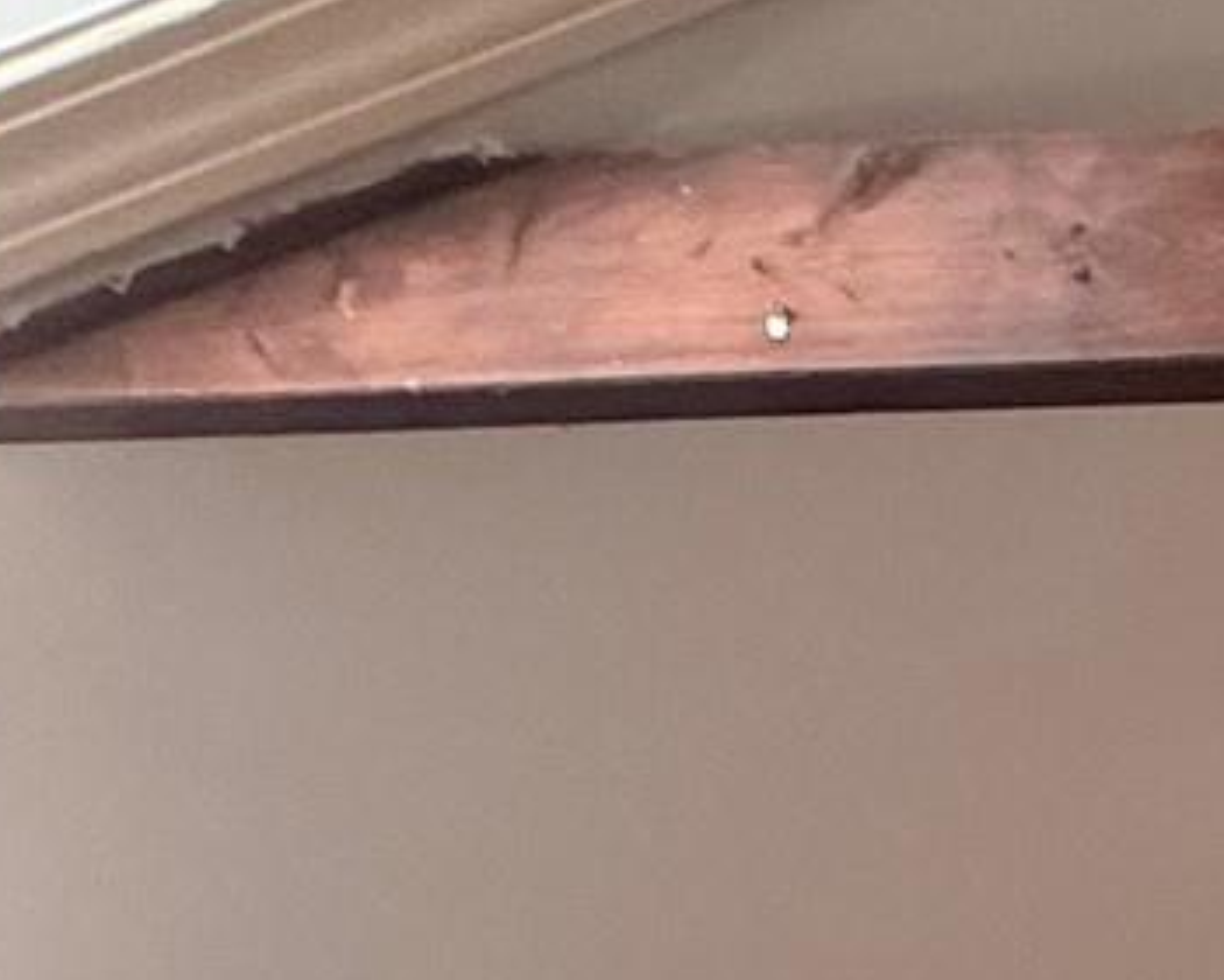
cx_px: 3308
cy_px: 2286
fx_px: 2898
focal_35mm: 80
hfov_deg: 13.1
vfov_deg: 14.0
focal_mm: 2.22
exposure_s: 1/99
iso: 200
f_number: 2.2
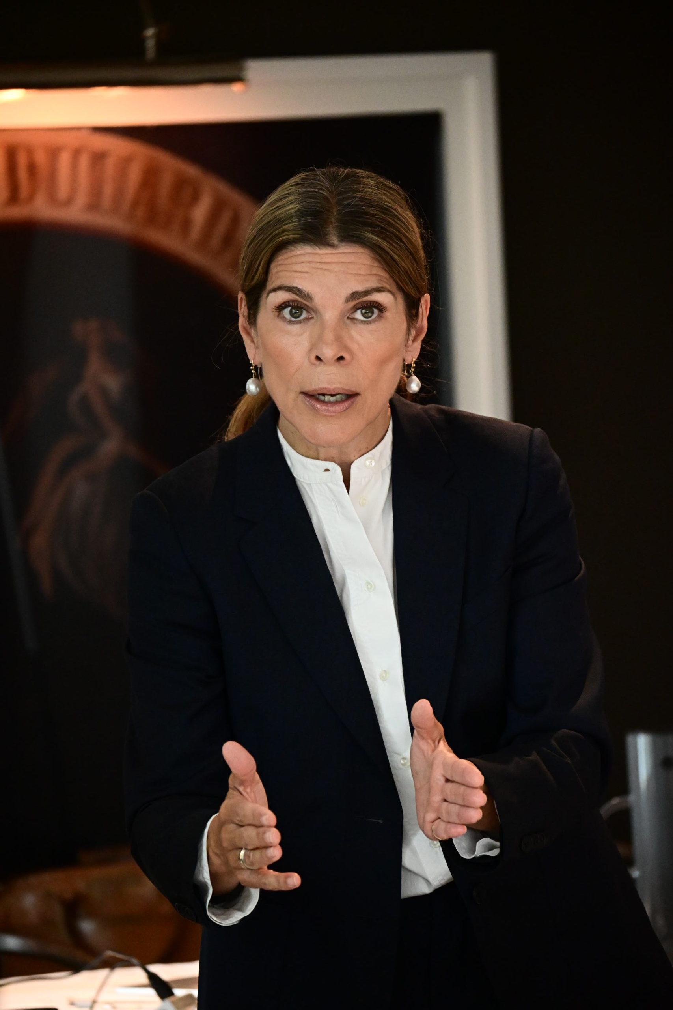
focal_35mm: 225
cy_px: 505
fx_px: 6308
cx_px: 336
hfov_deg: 6.1
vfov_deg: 9.1
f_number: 5.3
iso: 4000
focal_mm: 150
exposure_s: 1/100
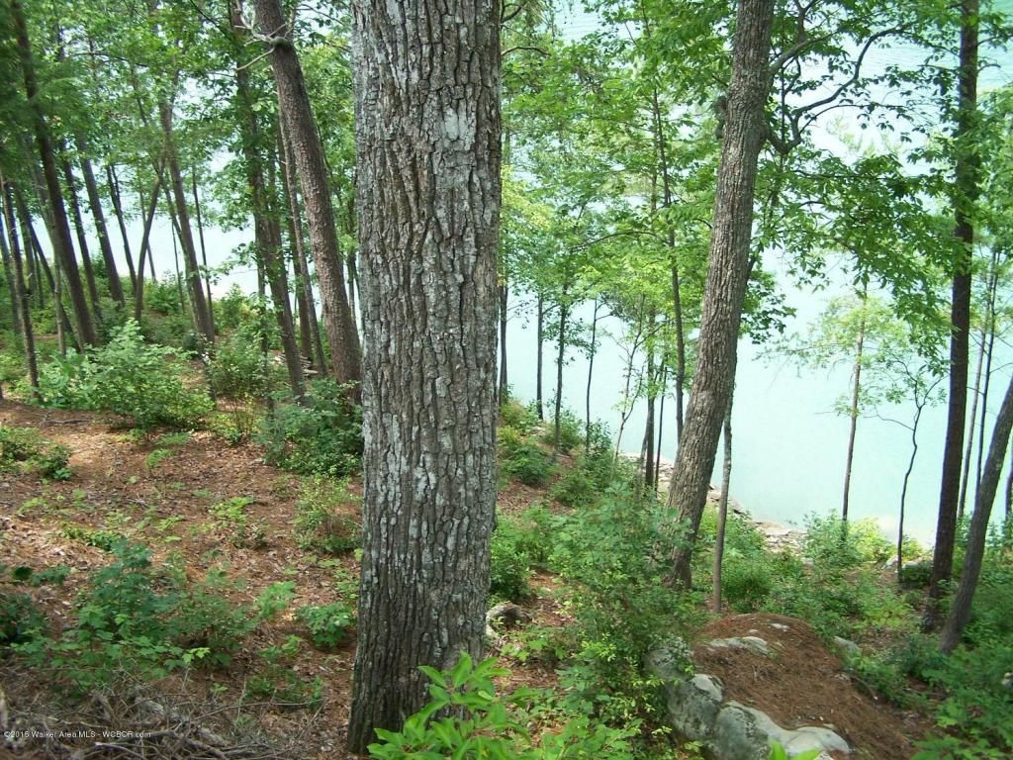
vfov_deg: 37.7
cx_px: 506
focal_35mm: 38
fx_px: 1112
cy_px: 380
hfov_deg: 49.0
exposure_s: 1/160
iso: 80
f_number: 2.8
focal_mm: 6.3
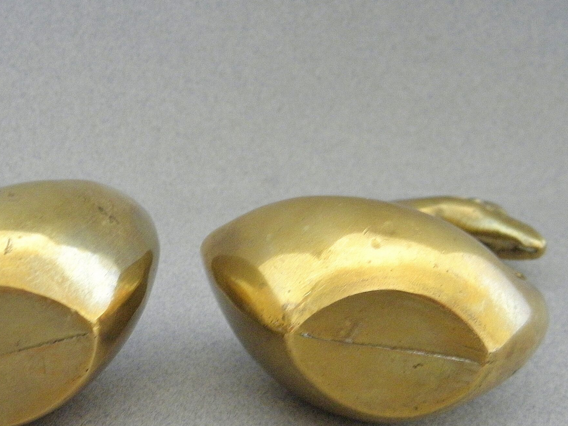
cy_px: 295
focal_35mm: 60
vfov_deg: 24.3
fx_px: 985
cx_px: 175
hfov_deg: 31.8
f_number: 3.8
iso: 320
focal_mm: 7.5
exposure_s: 1/8
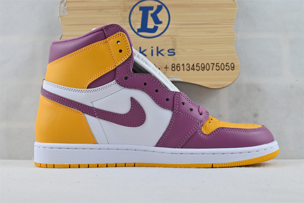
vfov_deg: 29.9
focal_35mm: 45
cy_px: 102
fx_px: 380
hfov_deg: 43.6
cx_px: 152
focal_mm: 30
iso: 100
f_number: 4.8
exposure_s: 1/60
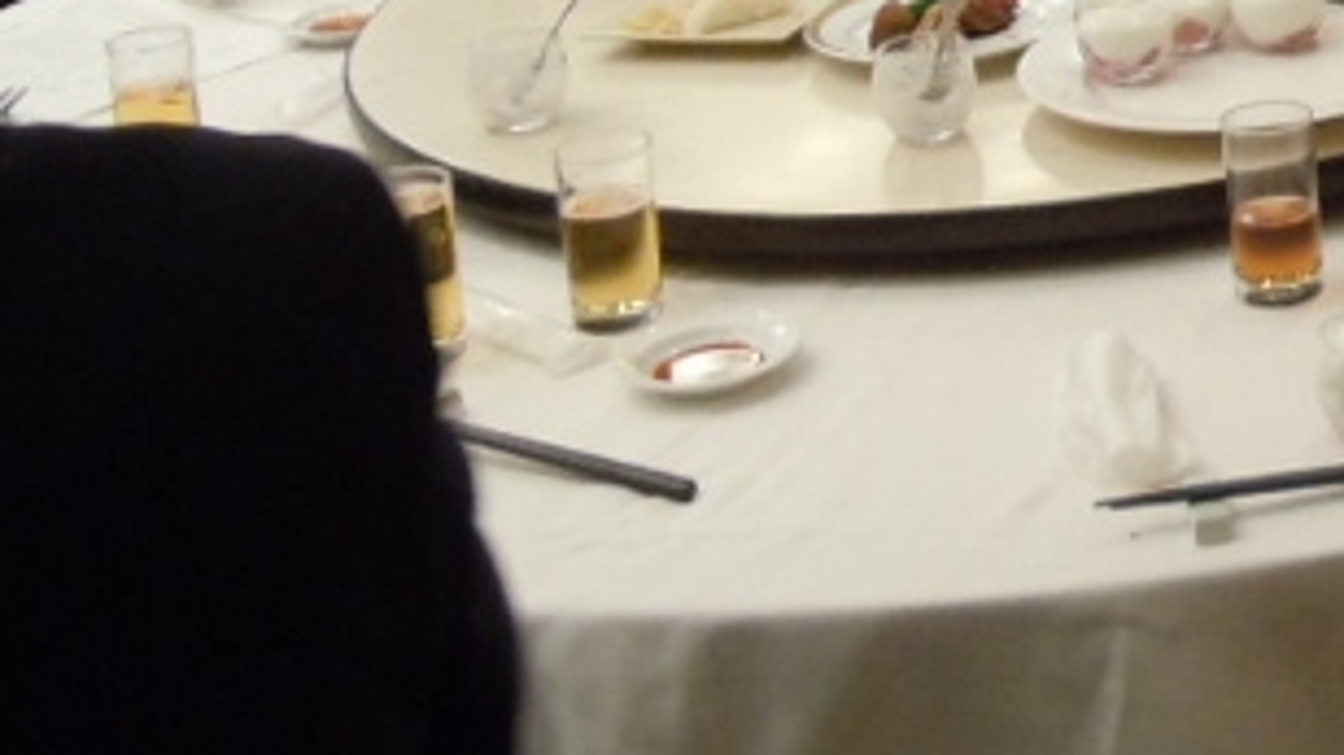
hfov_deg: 23.6
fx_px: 3028
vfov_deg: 13.2
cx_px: 1457
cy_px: -476
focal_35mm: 85
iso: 400
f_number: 3.5
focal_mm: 5.4
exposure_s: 1/30
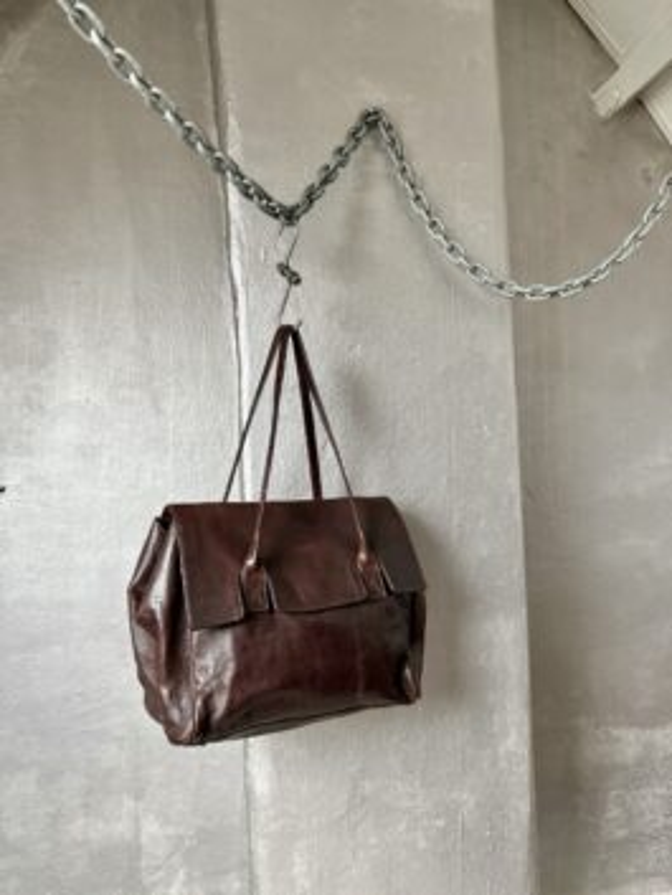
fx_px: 621
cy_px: 448
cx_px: 336
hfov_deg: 56.8
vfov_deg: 71.6
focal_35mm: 24
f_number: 1.78
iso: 800
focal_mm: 6.76
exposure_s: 1/60
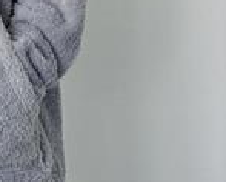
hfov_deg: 11.2
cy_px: -99
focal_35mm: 170
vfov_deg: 8.9
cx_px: -22
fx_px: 1139
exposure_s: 1/171
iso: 80
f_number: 1.78
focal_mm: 6.76
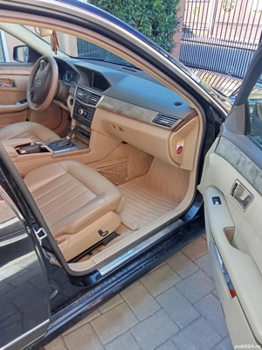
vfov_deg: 63.4
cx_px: 131
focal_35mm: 28
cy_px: 175
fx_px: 283
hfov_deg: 49.7
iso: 160
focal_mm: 2.78
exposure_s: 1/100
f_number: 2
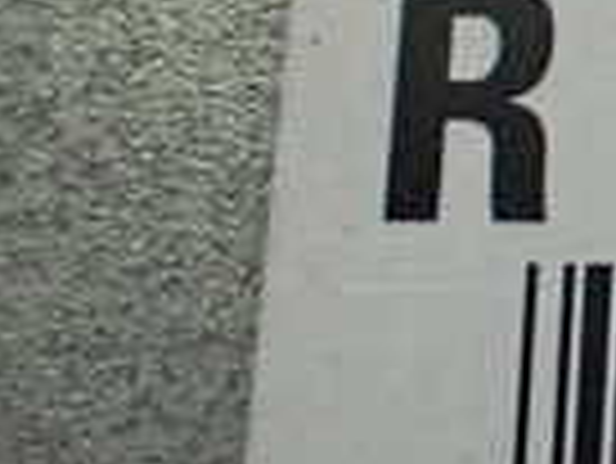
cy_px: 50
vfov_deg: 11.3
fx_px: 2333
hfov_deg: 13.2
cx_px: 1187
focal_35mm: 131
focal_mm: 5.4
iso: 800
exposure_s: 1/125
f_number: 2.3
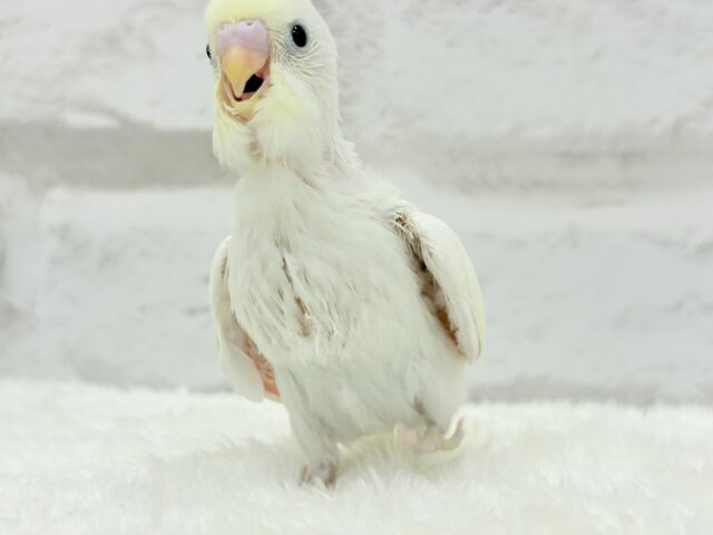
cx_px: 356
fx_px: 1071
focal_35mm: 52
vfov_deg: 28.0
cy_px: 268
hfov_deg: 36.8
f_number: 1.6
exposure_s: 1/100
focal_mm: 5.96
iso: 64
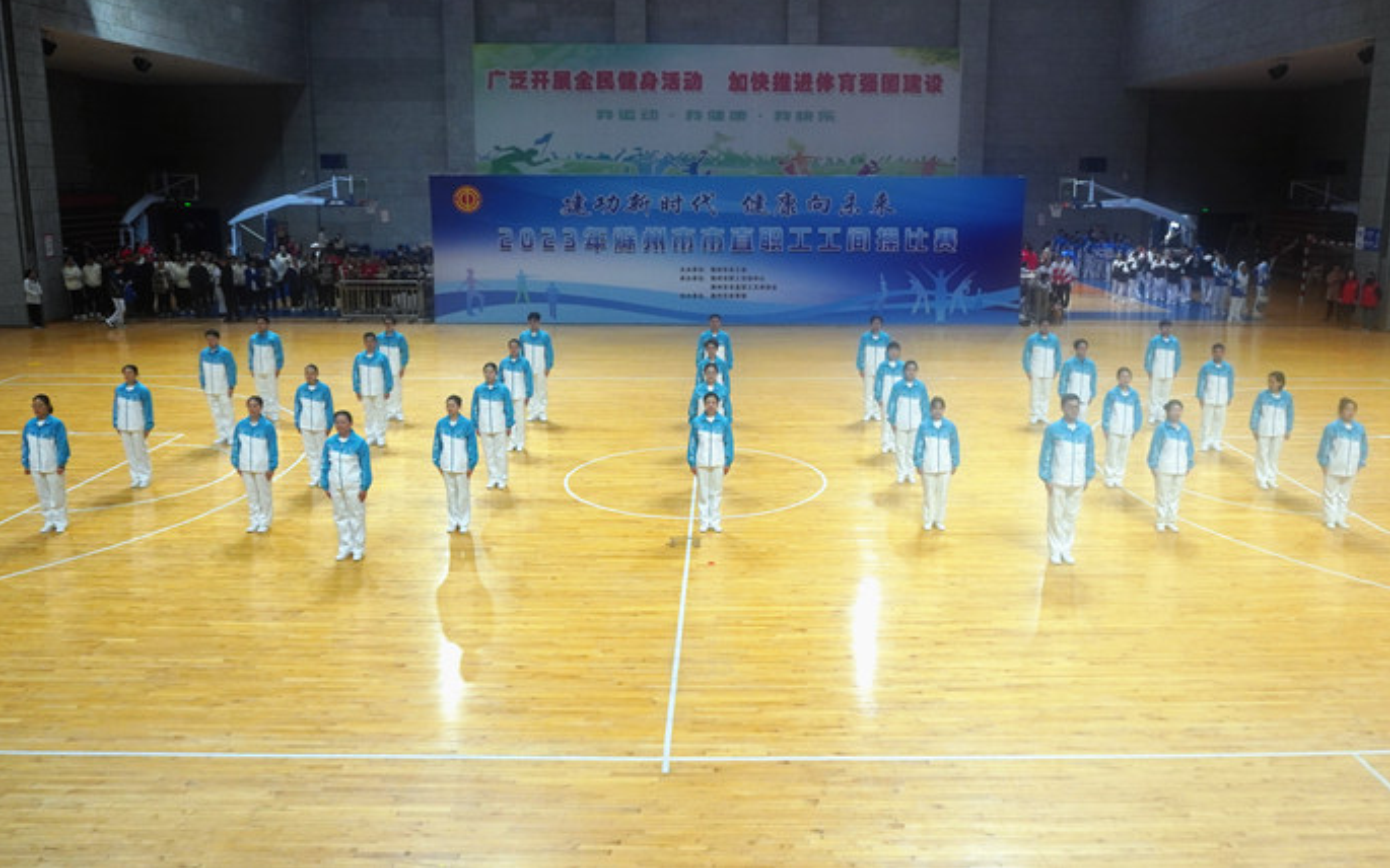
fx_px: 947
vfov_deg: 49.2
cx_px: 690
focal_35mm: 25
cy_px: 396
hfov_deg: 72.6
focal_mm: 16
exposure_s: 1/160
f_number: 4
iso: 640
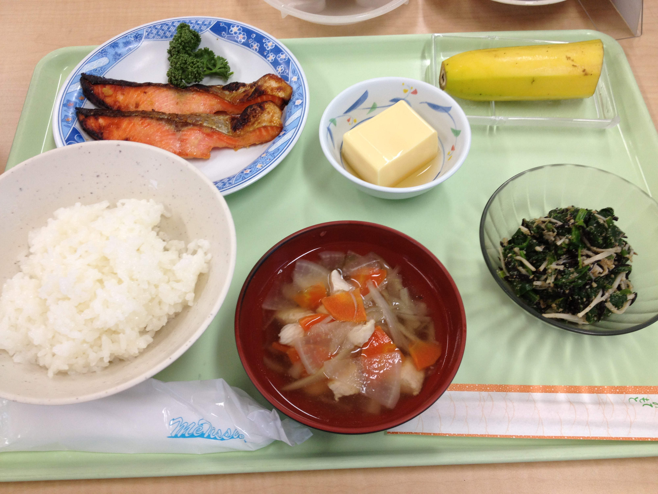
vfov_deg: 40.7
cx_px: 329
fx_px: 665
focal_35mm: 35
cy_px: 247
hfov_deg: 52.6
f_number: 2.4
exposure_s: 1/40
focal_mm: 4.28
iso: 64
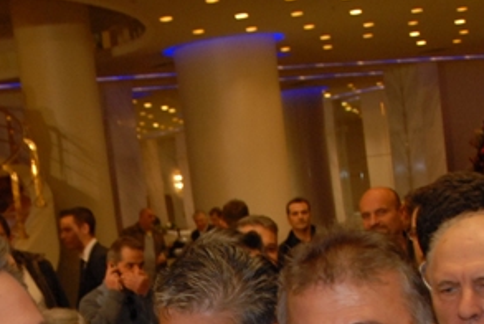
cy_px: 401
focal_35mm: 82
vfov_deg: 16.0
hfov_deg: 24.5
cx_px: 135
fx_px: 1104
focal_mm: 20
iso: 400
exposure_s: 1/125
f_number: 3.5
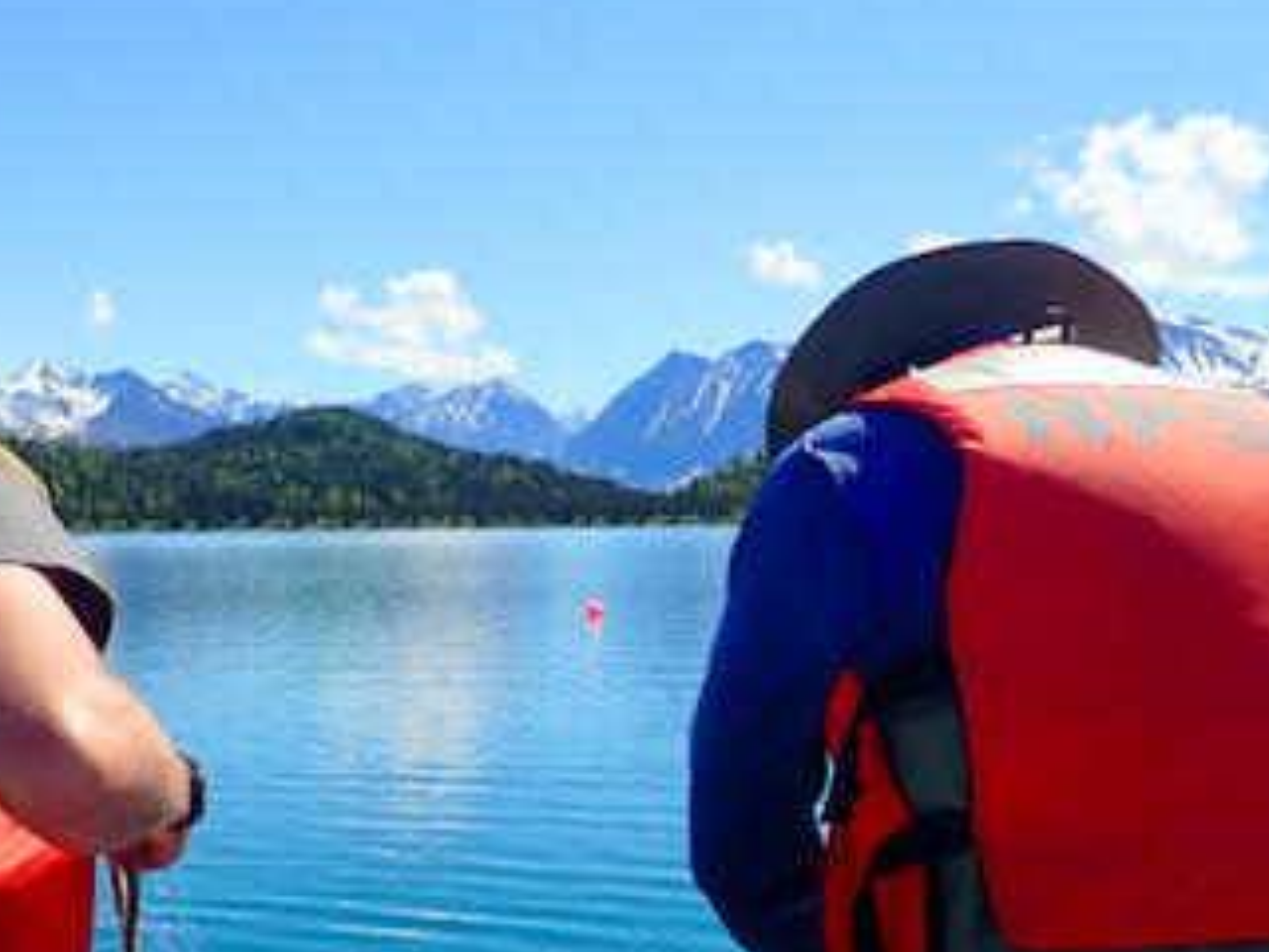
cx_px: 444
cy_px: 611
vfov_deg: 29.0
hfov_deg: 37.8
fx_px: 1833
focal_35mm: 50
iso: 100
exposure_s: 1/200
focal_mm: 4.5
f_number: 8
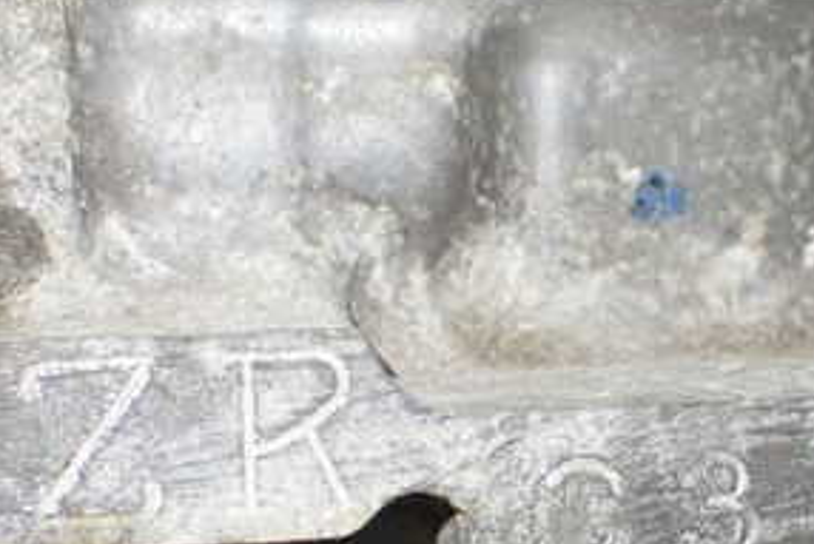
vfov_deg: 14.1
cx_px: 620
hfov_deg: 21.0
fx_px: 2172
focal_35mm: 96
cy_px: 510
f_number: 2.9
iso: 800
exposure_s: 1/80
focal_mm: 7.84
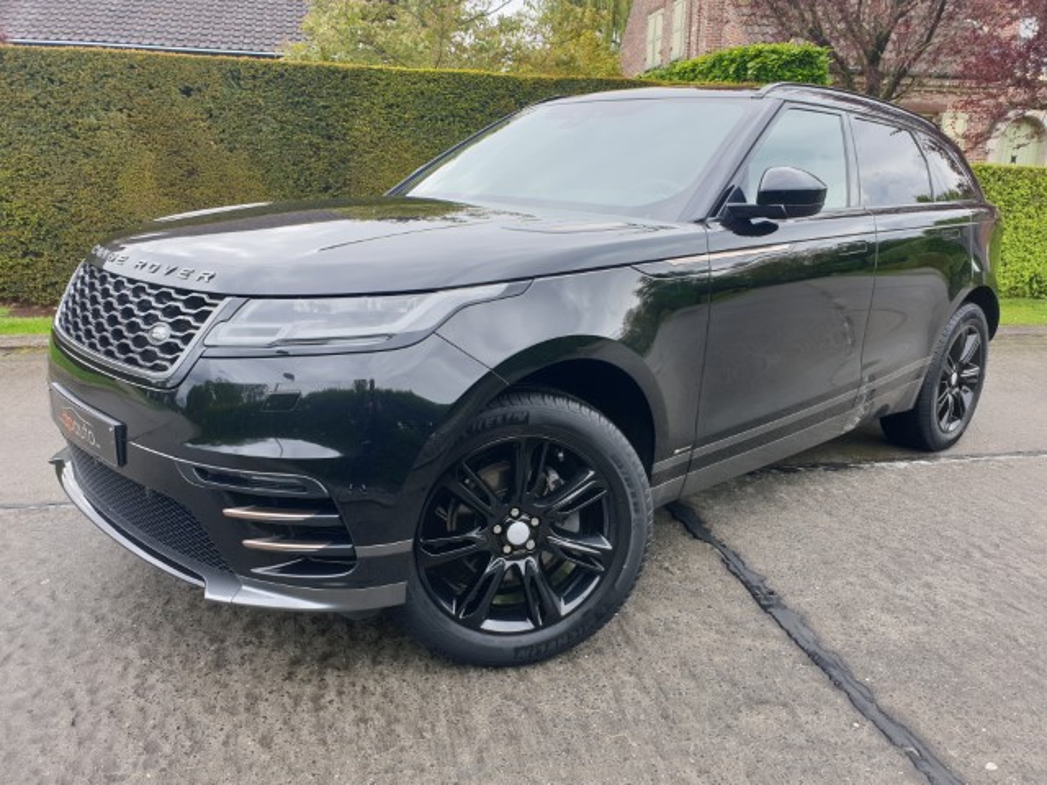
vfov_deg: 53.1
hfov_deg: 67.3
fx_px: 786
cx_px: 524
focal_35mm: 26
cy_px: 392
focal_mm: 4.3
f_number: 2.4
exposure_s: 1/263
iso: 50
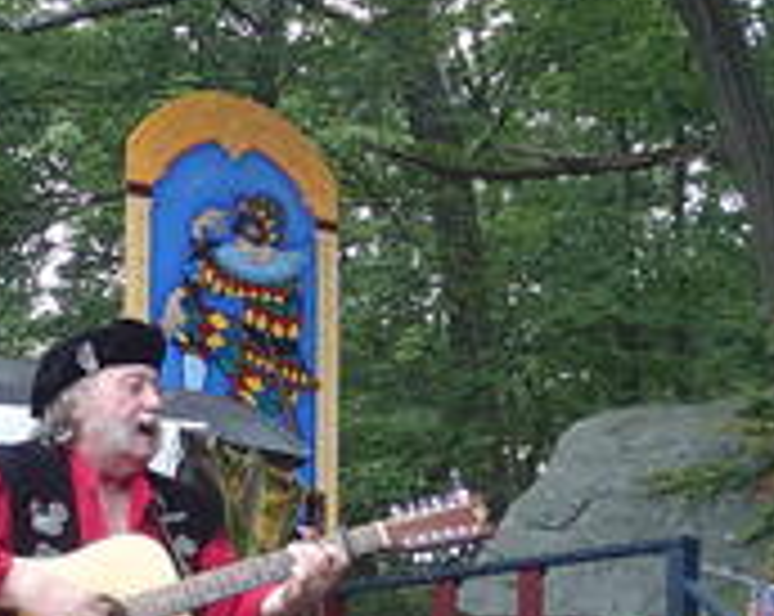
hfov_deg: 22.4
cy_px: 364
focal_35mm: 82
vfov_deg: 18.7
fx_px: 1875
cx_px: 4
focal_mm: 5.9
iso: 200
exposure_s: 1/50
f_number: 2.4
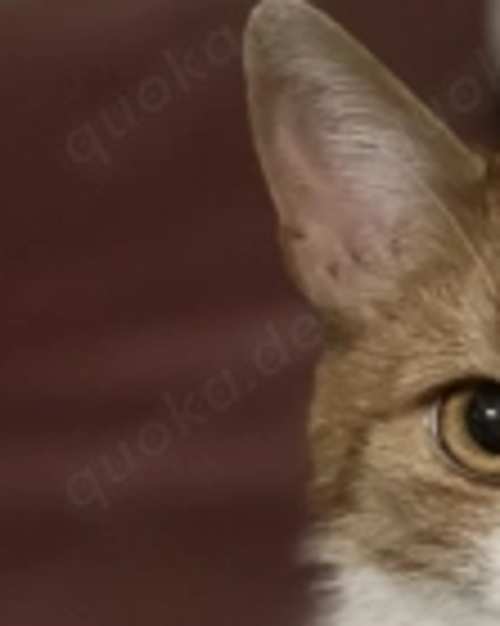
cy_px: 477
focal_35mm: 217
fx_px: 4018
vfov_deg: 8.9
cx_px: 667
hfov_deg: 7.0
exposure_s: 1/15
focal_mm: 9
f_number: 2.8
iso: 1000
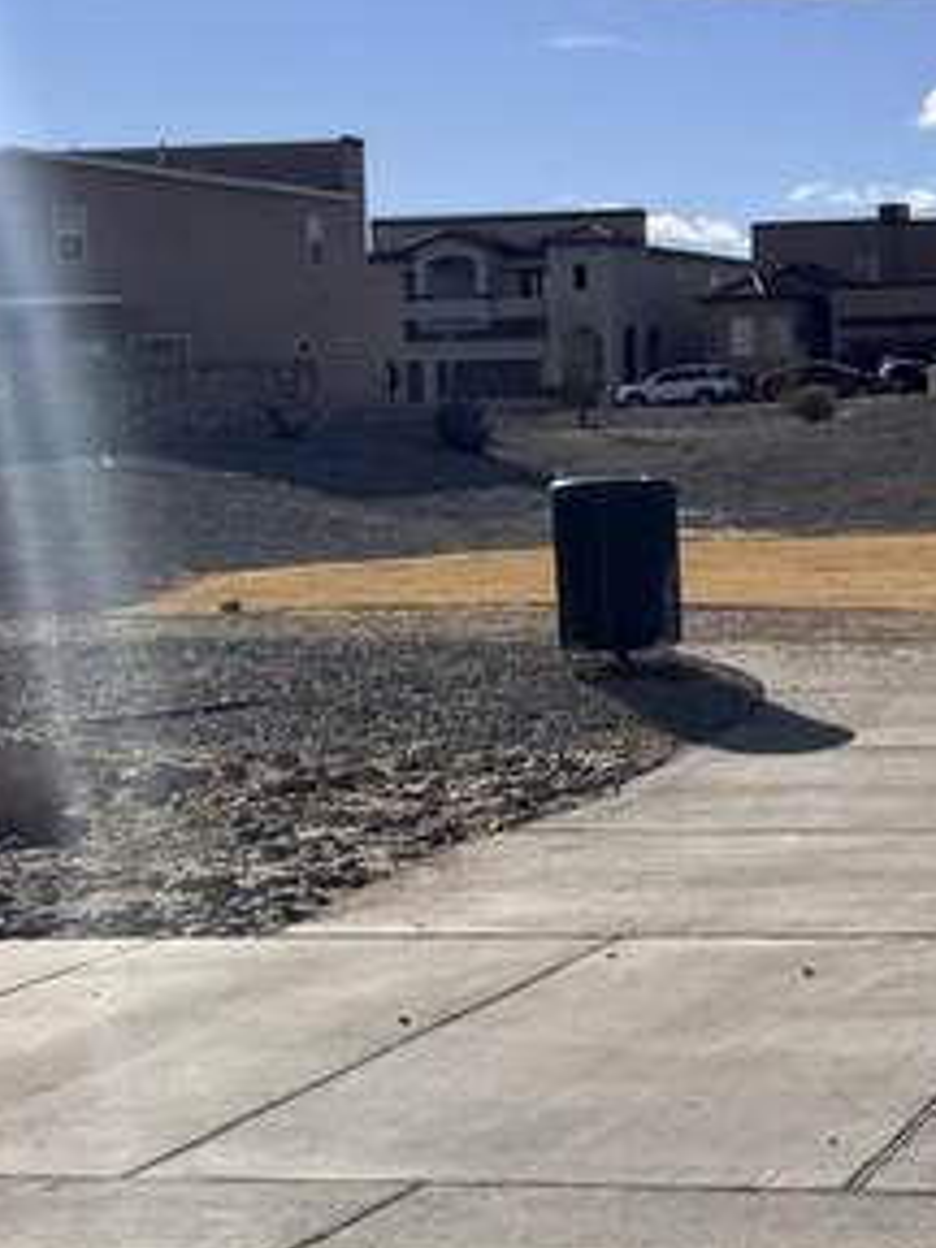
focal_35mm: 80
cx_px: 1023
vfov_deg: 24.4
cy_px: 472
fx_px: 2884
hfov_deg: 17.8
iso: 80
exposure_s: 1/11905
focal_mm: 6.76
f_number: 1.78
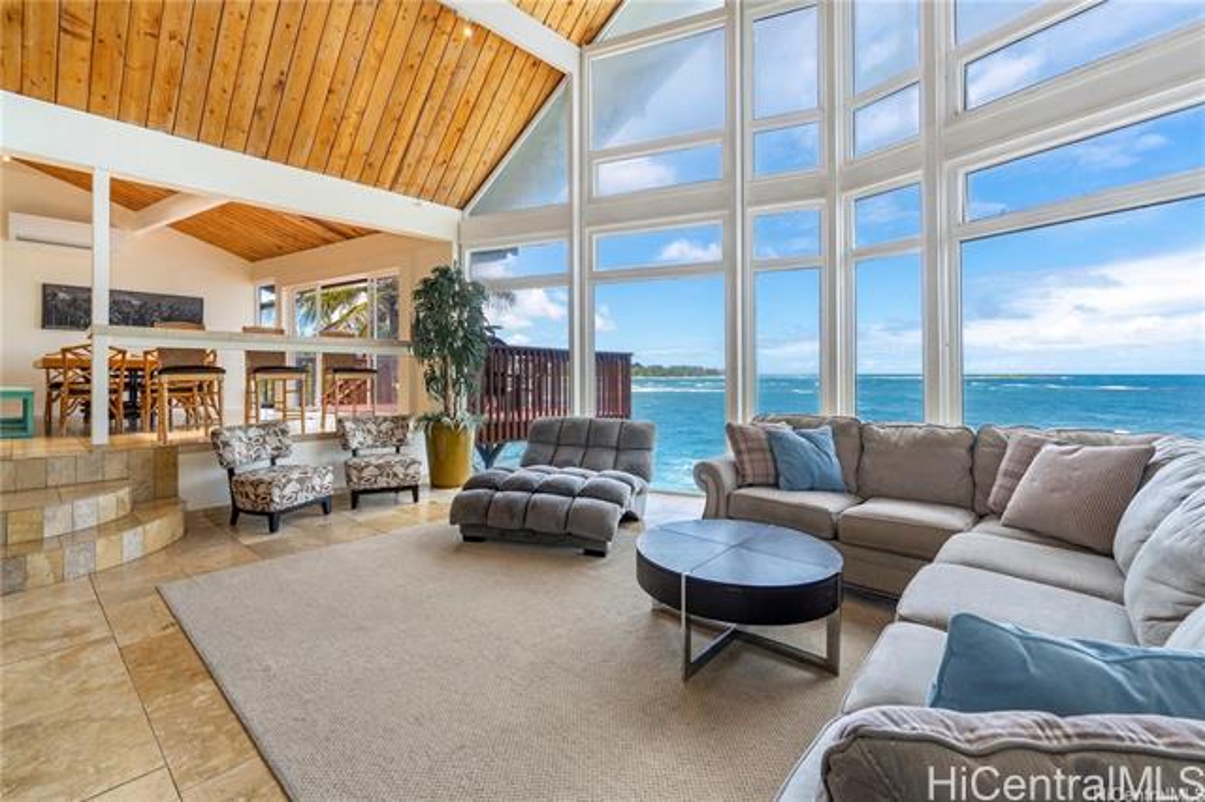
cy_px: 401
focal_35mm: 15
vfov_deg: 77.3
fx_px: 502
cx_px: 602
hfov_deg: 100.4
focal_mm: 10
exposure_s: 1/50
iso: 100
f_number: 8
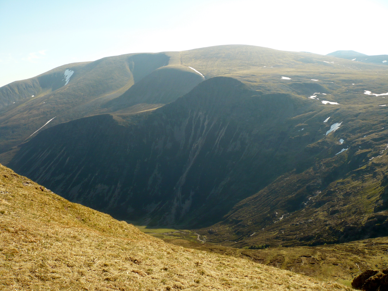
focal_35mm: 35
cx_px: 194
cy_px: 146
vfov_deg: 40.7
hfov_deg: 52.6
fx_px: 392
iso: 100
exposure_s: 1/125
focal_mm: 5.8
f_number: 8
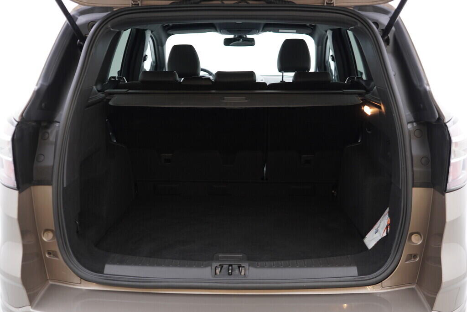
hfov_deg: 53.1
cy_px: 156
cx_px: 234
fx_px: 467
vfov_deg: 36.9
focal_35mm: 36
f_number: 2.8
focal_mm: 24
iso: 200
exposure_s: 1/40
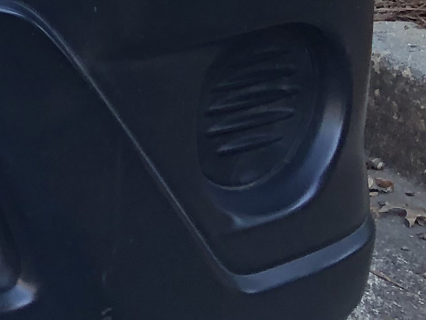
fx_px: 1896
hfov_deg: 10.4
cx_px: -710
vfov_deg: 9.3
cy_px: -230
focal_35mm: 154
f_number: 1.8
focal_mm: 3.99
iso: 20
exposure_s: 1/146
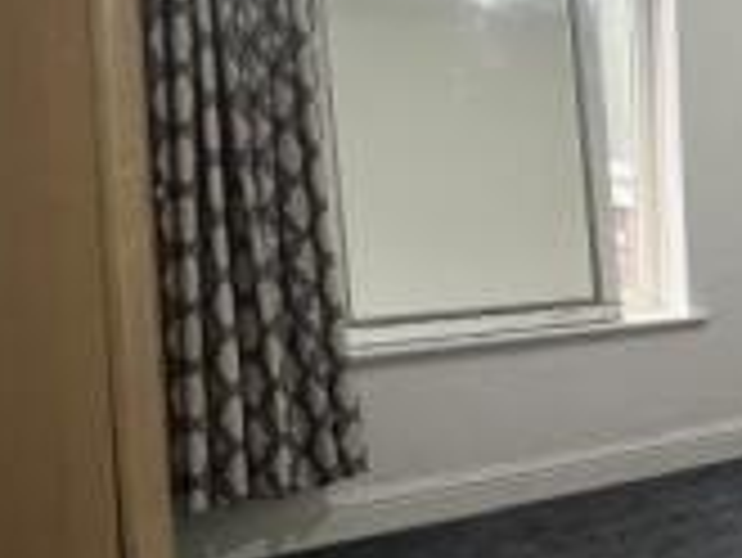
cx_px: 1144
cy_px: 259
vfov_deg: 31.5
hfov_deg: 27.0
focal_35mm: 46
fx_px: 987
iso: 125
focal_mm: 1.57
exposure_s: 1/50
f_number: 1.8
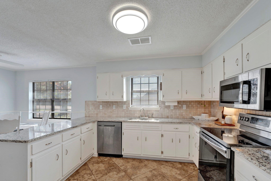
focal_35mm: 15
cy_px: 90
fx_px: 114
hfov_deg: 100.0
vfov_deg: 76.9
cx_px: 136
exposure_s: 1/125
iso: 1000
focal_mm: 15.1
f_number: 8
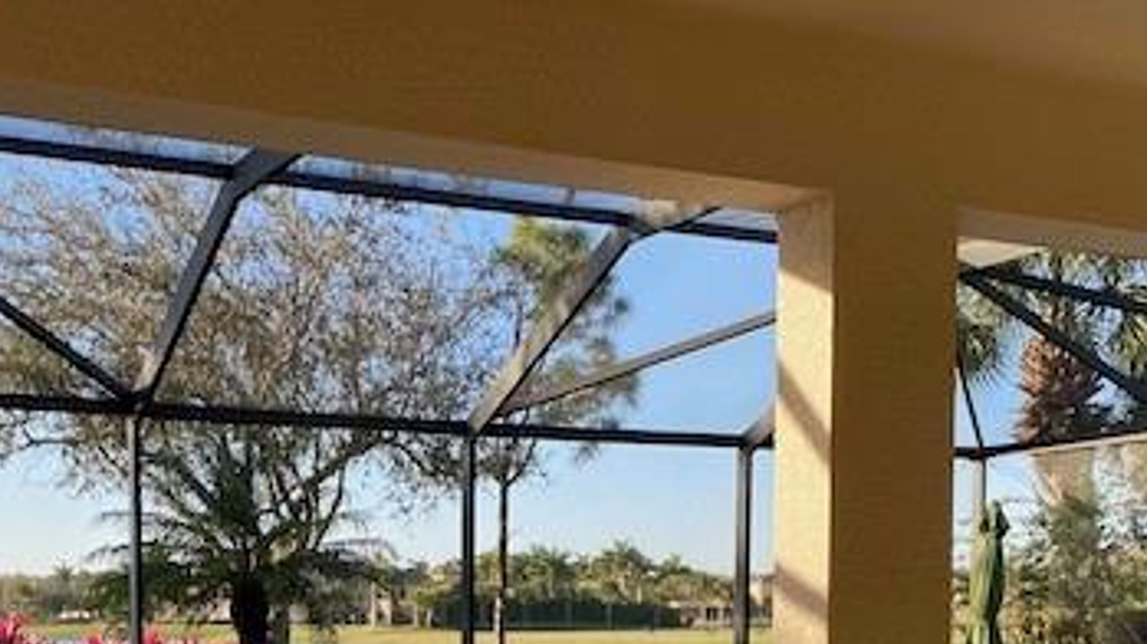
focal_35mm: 52
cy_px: 710
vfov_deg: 21.8
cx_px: 417
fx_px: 1581
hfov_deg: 39.6
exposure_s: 1/485
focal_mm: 4.25
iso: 32
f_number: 1.8
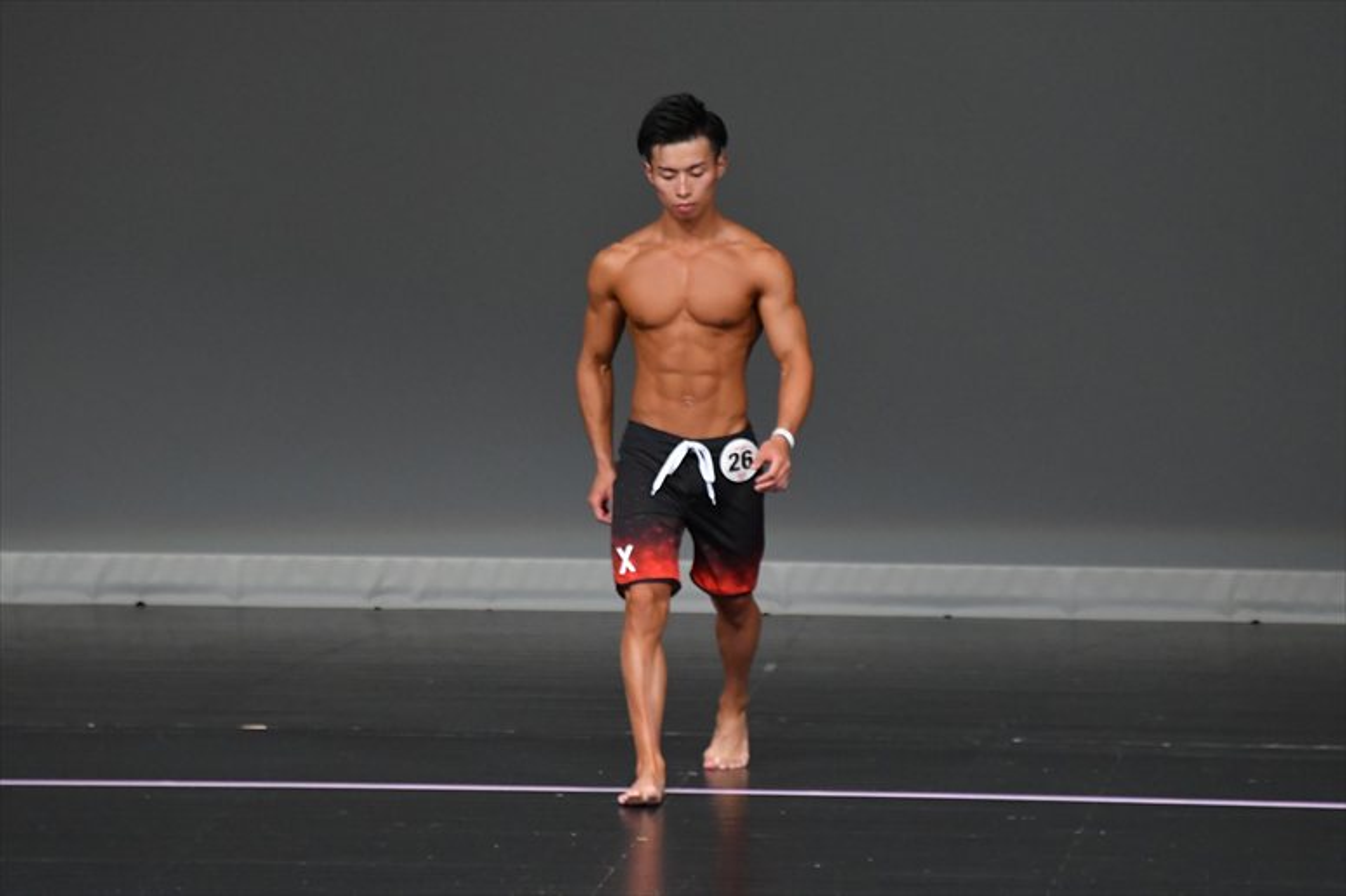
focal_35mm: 345
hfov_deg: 6.0
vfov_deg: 4.0
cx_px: 673
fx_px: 12893
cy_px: 448
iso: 4000
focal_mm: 230
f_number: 5.6
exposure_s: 1/400
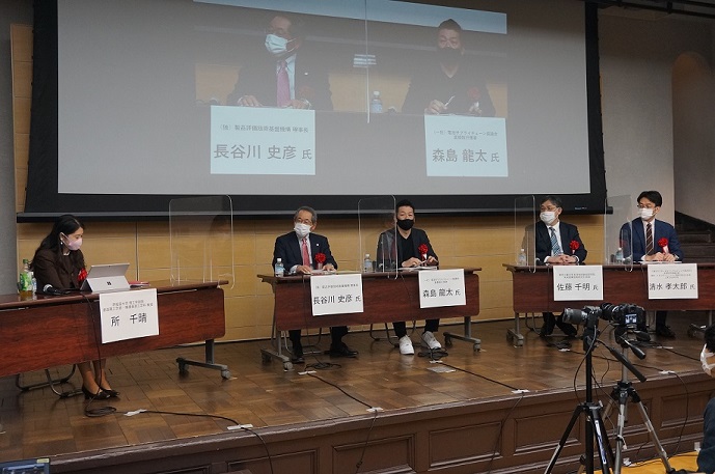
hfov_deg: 51.4
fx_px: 744
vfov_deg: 35.4
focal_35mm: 38
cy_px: 237
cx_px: 358
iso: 1000
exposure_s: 1/160
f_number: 4.5
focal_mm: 25
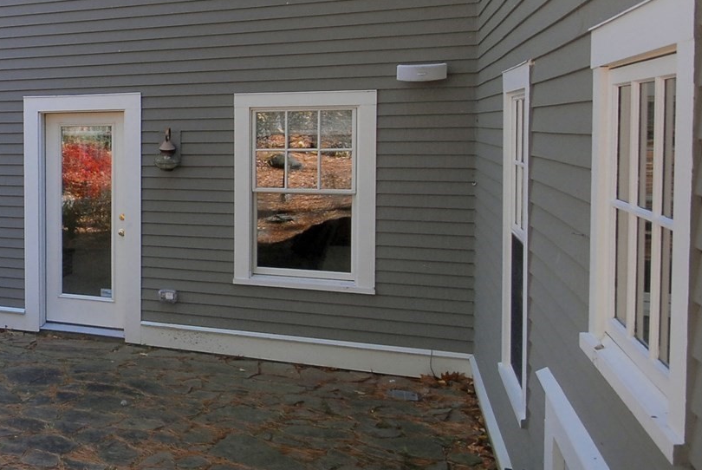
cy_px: 163
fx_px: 852
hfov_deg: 36.1
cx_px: -117
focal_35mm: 44
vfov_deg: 30.6
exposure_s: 1/80
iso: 400
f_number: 6.3
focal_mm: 11.5
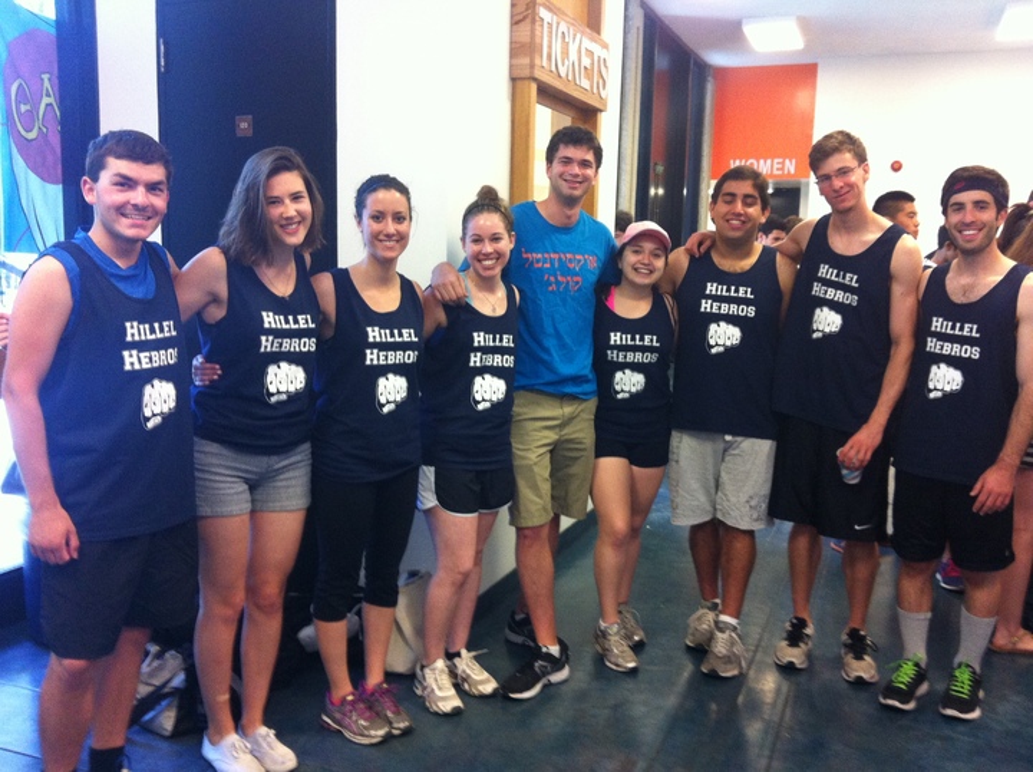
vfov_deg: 40.6
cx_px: 516
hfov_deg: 52.7
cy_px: 386
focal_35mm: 35
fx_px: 1043
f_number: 2.8
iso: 250
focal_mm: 3.85
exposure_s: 1/15
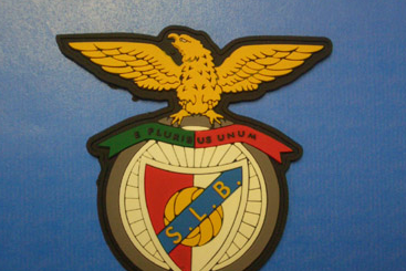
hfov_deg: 28.8
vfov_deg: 19.5
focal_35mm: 70
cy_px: 150
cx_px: 197
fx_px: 790
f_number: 3.5
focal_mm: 10.2
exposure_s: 1/50
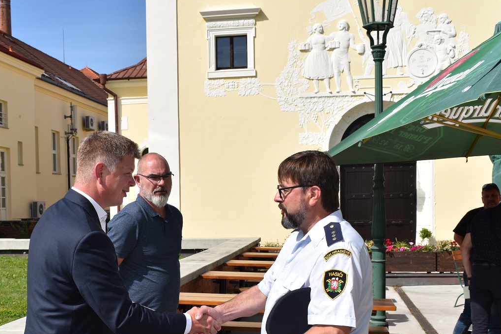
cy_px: 240
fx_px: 706
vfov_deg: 26.4
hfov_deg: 38.7
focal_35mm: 51
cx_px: 176
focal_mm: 23
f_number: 13
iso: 100
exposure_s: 1/200
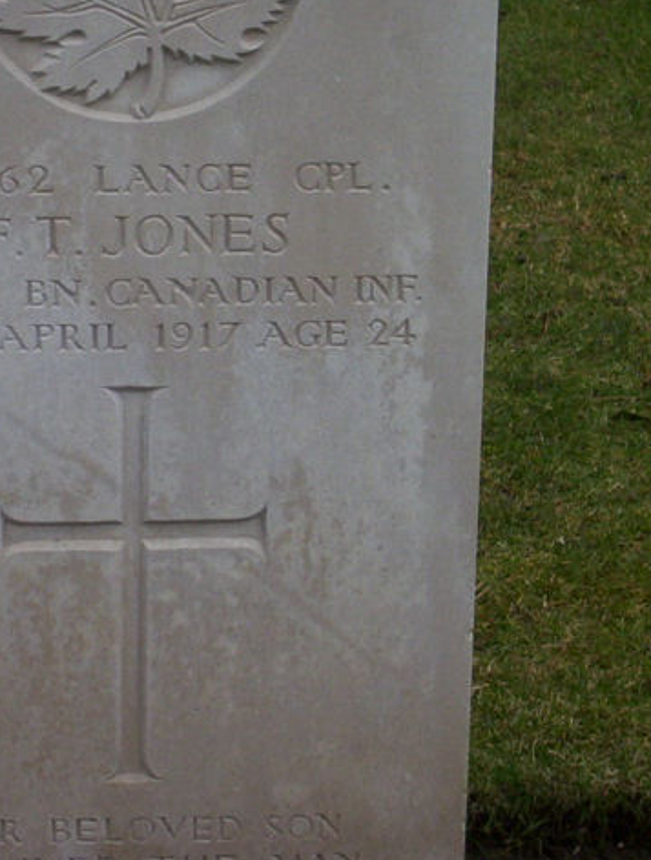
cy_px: 280
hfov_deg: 8.9
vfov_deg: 11.7
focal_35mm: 168
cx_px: 122
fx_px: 4190
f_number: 4.07
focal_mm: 13.24
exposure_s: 1/303
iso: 100
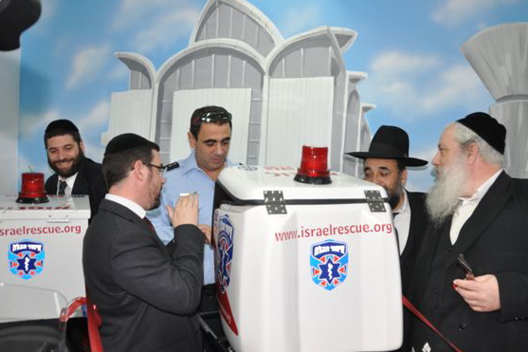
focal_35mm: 31
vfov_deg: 42.3
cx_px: 278
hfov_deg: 60.3
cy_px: 167
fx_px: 455
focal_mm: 18
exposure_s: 1/60
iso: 400
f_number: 5
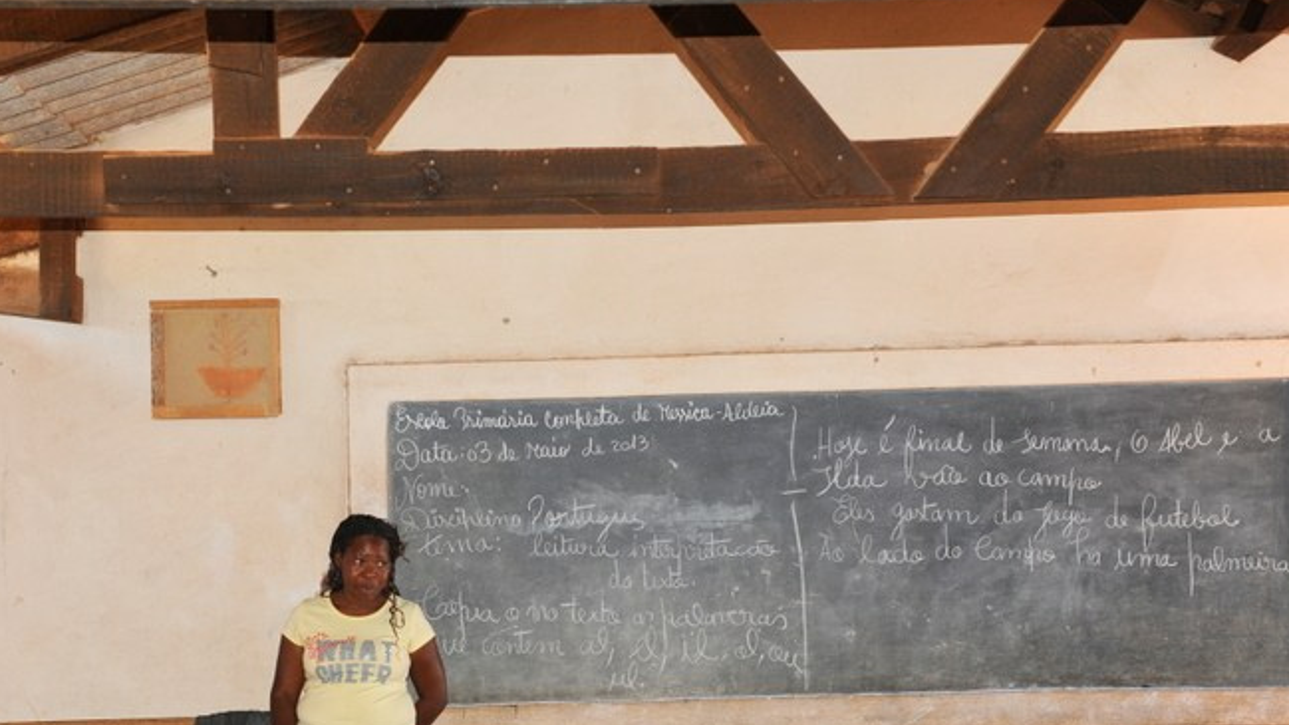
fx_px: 2119
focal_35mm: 62
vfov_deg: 19.3
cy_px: 502
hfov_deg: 33.8
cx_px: 596
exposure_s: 1/60
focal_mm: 48
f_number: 7.1
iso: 800
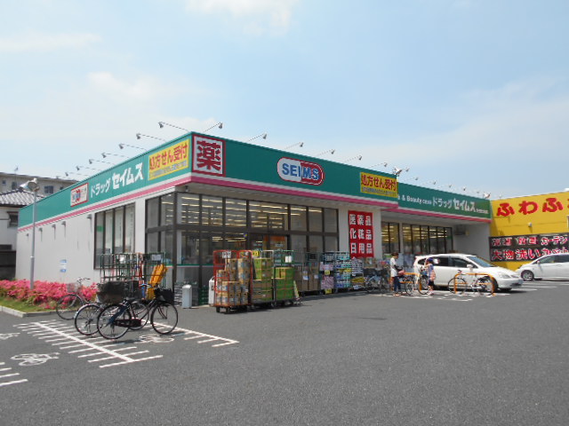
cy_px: 213
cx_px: 284
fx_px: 427
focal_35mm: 26
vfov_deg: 53.1
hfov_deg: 67.3
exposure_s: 1/1000
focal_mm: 4.6
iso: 80
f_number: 3.2
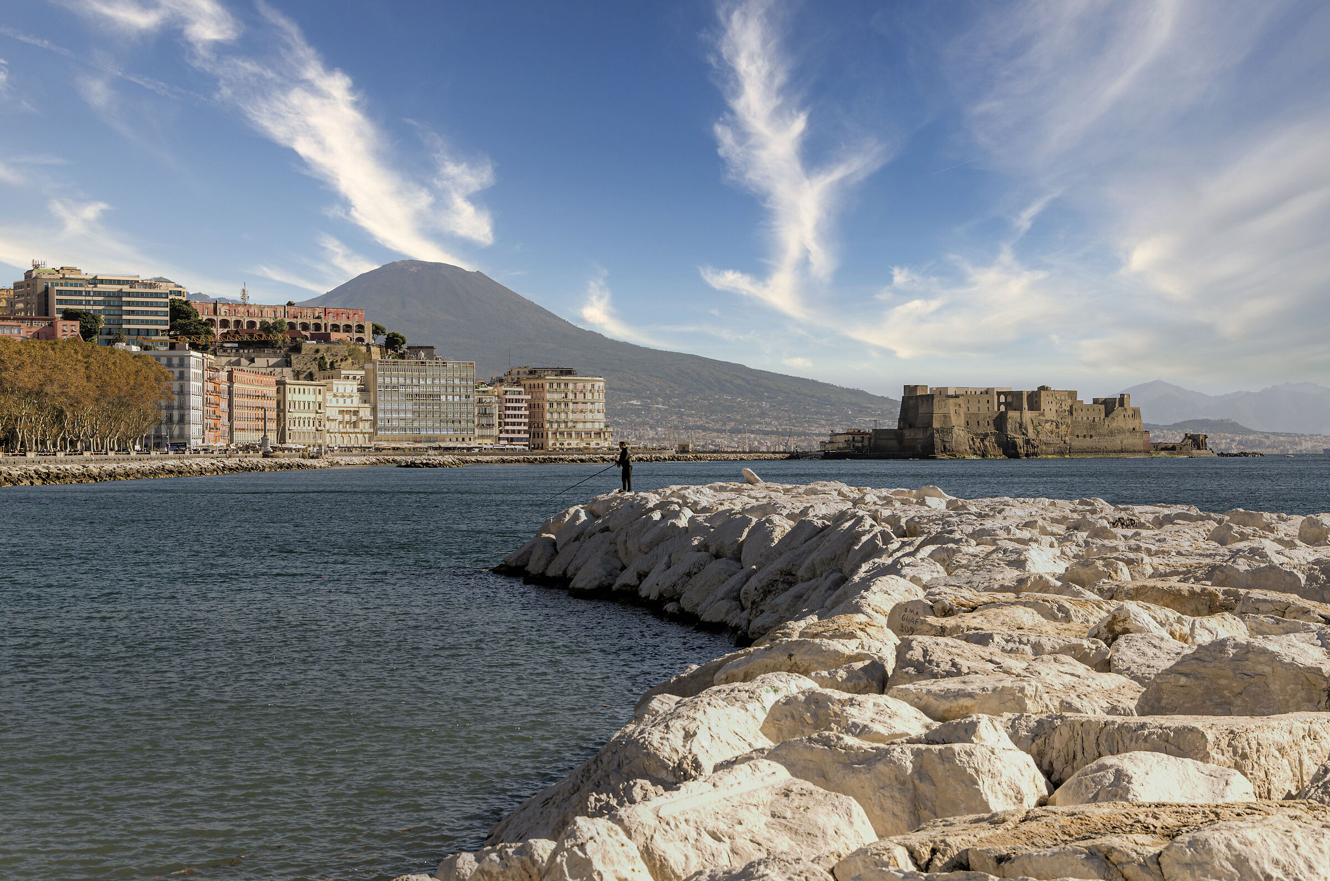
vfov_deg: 20.1
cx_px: 665
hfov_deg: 29.9
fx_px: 2489
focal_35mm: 68
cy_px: 440
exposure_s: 1/500
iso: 160
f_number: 8
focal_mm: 45
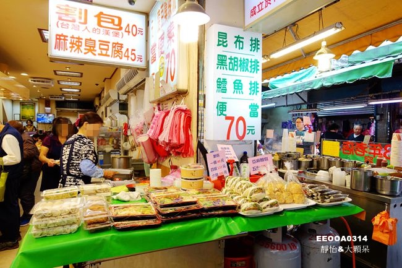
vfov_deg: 53.1
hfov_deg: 73.8
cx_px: 201
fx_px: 268
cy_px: 134
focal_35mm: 24
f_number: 2.8
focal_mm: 8.8
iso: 125
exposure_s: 1/50
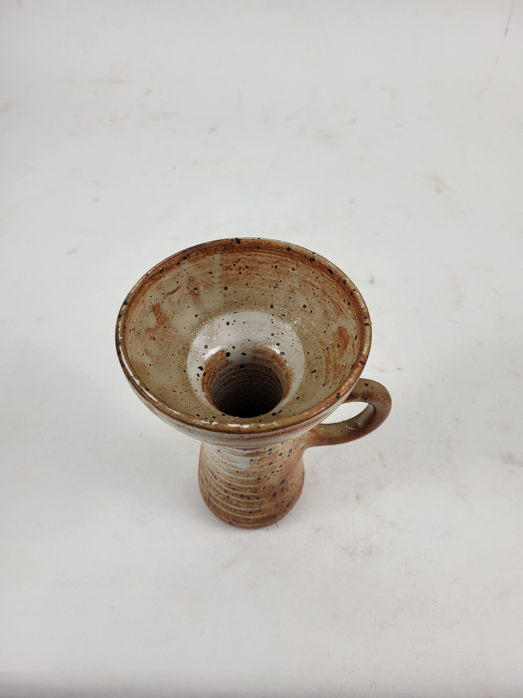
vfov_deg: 67.3
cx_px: 262
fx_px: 524
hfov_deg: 53.1
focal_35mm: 26
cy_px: 349
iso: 200
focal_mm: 5.4
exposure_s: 1/100
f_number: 1.8
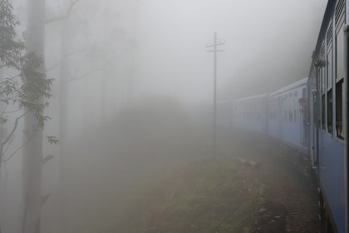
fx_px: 562
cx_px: 174
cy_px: 116
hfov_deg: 34.5
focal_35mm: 58
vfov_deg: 23.4
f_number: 7.1
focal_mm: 58
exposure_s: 1/250
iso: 1600
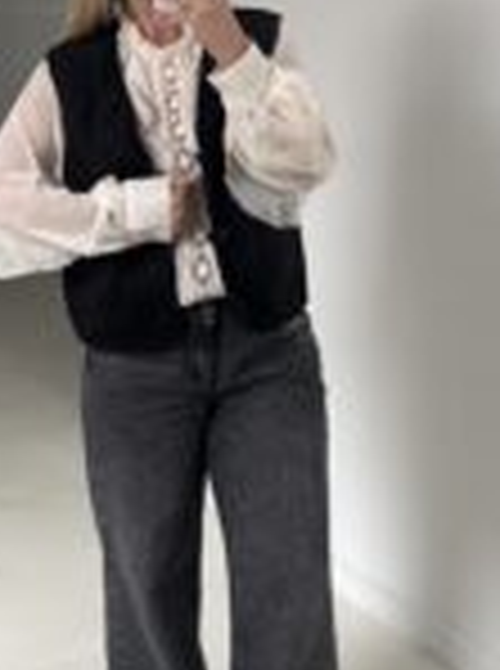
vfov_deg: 27.7
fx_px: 1354
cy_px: 229
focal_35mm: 70
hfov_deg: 20.6
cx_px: 63
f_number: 1.6
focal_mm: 5.96
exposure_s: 1/60
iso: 160
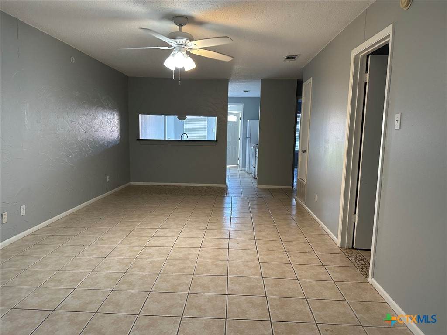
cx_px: 224
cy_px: 168
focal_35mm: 24
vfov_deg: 56.8
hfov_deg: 71.6
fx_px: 310
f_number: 1.78
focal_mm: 6.86
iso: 160
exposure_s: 1/60
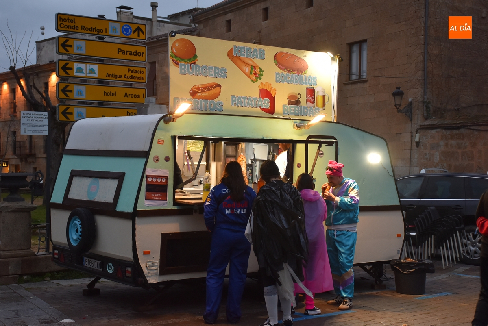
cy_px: 163
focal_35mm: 57
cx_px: 244
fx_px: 773
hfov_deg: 35.0
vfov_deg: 23.8
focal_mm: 38
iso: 720
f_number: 4.2
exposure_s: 1/60
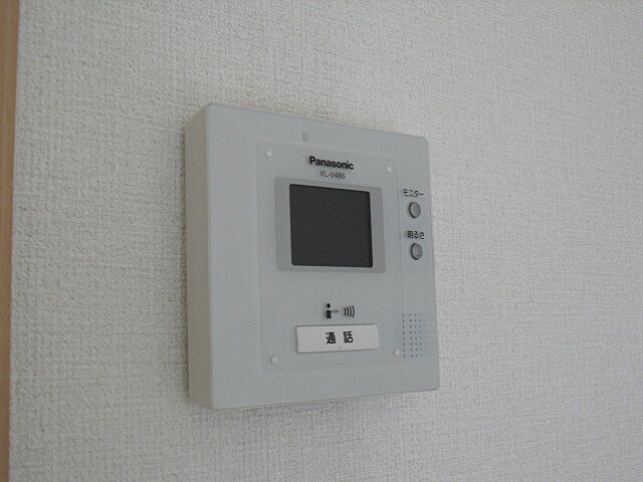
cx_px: 322
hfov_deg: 42.9
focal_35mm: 44
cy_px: 241
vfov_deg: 32.9
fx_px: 817
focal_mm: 7.7
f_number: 3.4
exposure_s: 1/30
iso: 200
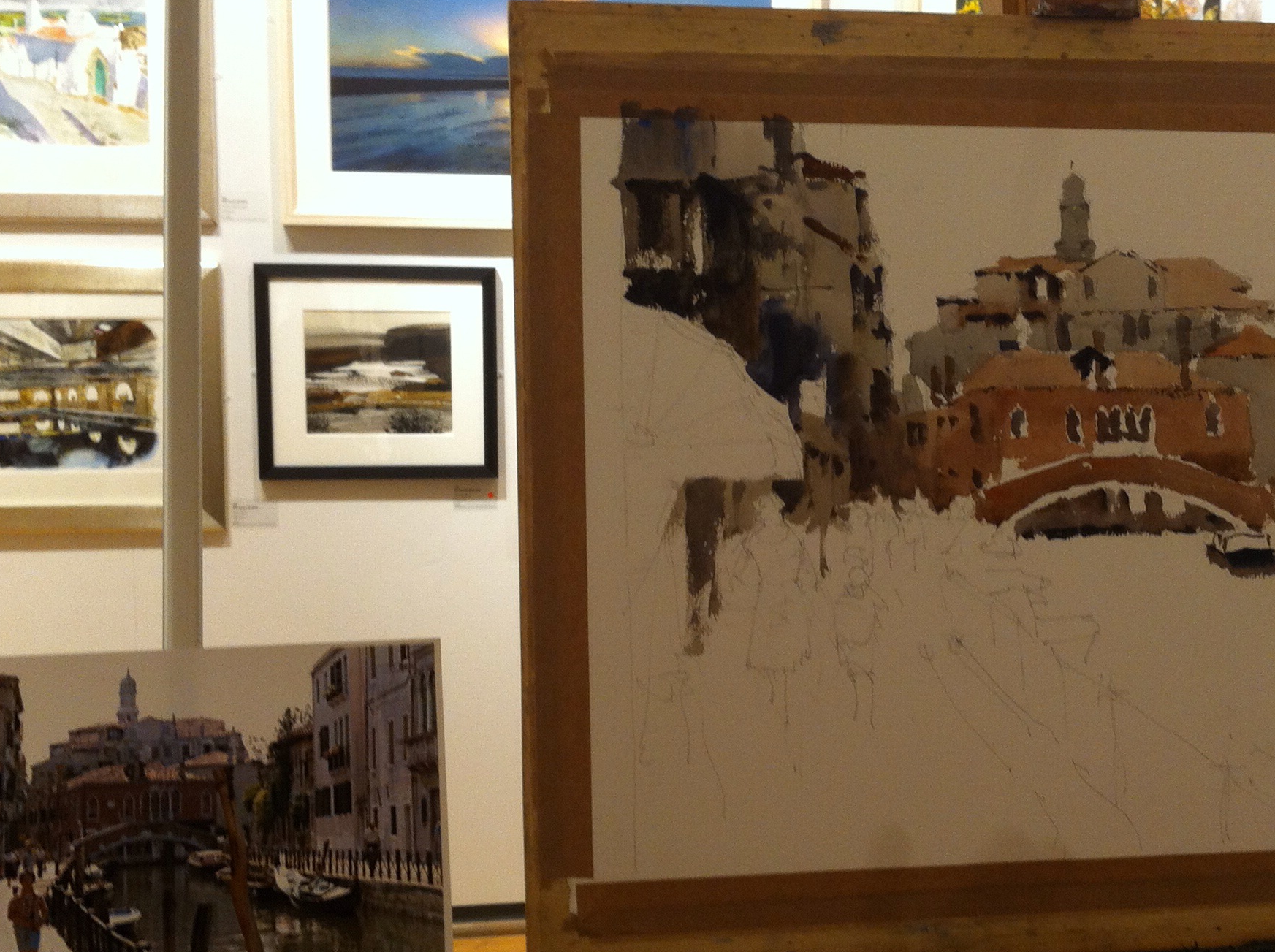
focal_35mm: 52
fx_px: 1912
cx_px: 791
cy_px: 509
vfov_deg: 27.9
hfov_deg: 36.7
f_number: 2.8
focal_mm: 3.85
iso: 100
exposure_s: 1/15
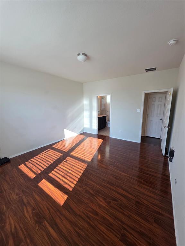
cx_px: 92
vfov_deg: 106.2
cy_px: 123
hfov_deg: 89.9
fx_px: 93
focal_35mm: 13
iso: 125
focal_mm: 2.2
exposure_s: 1/120
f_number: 1.9
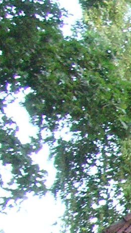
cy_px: 438
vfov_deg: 9.4
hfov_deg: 4.8
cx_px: 603
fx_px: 1346
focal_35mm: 218
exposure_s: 1/45
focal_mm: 6.1
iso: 160
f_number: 2.8
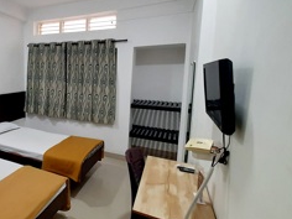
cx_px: 68
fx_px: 186
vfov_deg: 60.8
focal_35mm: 22
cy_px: 93
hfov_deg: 70.5
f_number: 2.2
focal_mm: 1.42
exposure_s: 1/50
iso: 160
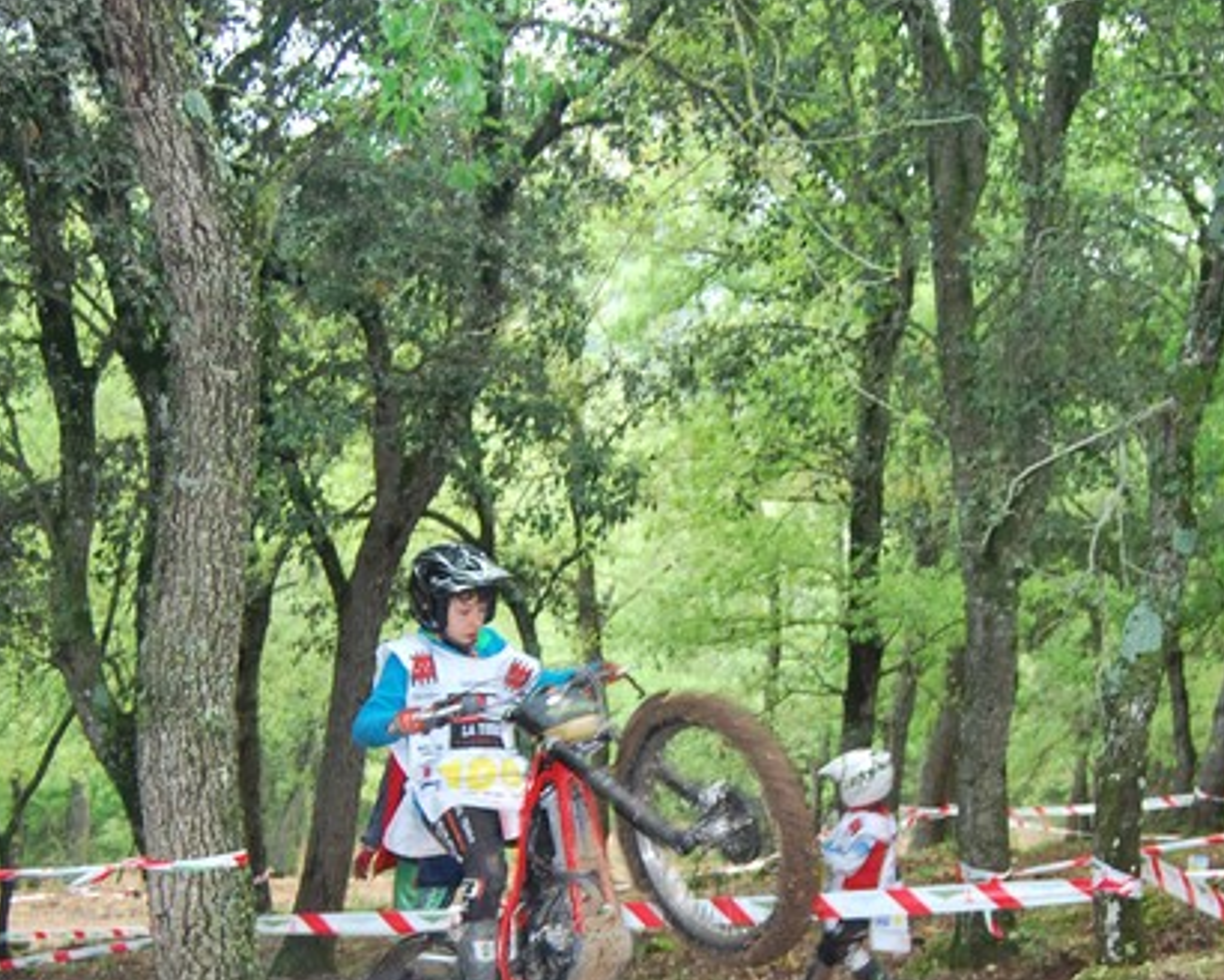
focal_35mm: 55
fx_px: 1992
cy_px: 855
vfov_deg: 26.8
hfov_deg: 34.1
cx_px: 700
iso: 450
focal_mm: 20
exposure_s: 1/60
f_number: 3.8
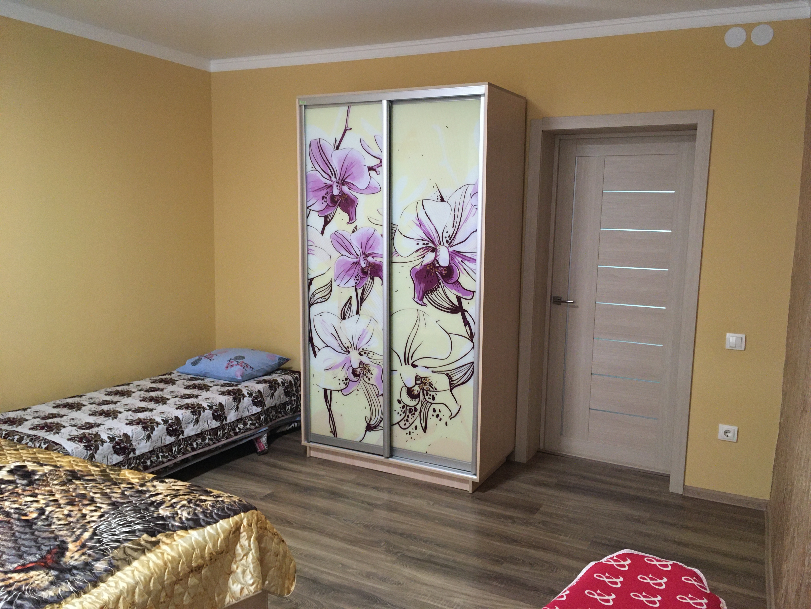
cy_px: 304
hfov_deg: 61.7
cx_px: 406
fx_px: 679
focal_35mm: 29
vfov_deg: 48.2
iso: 160
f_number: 2.2
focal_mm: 4.15
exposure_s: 1/33
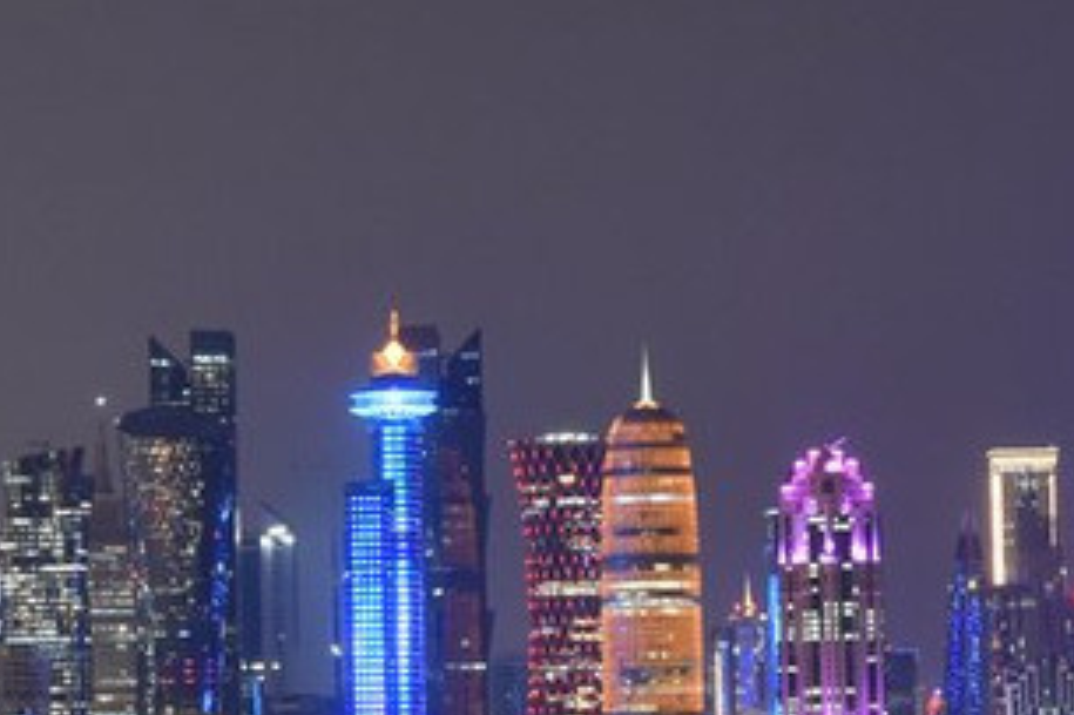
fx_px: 5635
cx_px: 683
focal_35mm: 189
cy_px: 377
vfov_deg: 7.3
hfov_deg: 10.9
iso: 500
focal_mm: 32
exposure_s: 1.6
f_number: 8
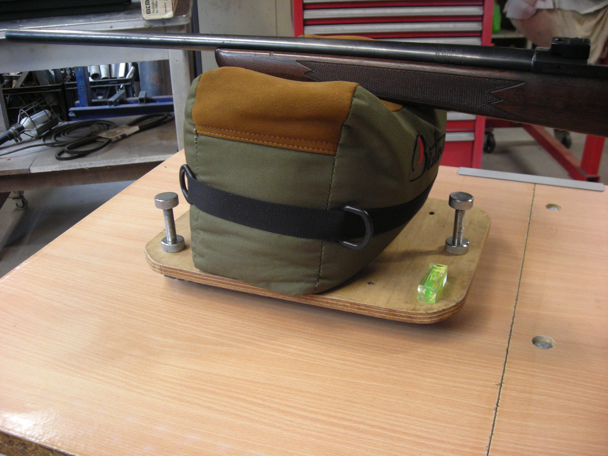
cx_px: 304
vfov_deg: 37.7
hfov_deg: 49.0
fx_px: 667
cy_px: 228
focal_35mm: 38
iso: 200
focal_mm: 6.3
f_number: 3.2
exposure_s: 1/17.3
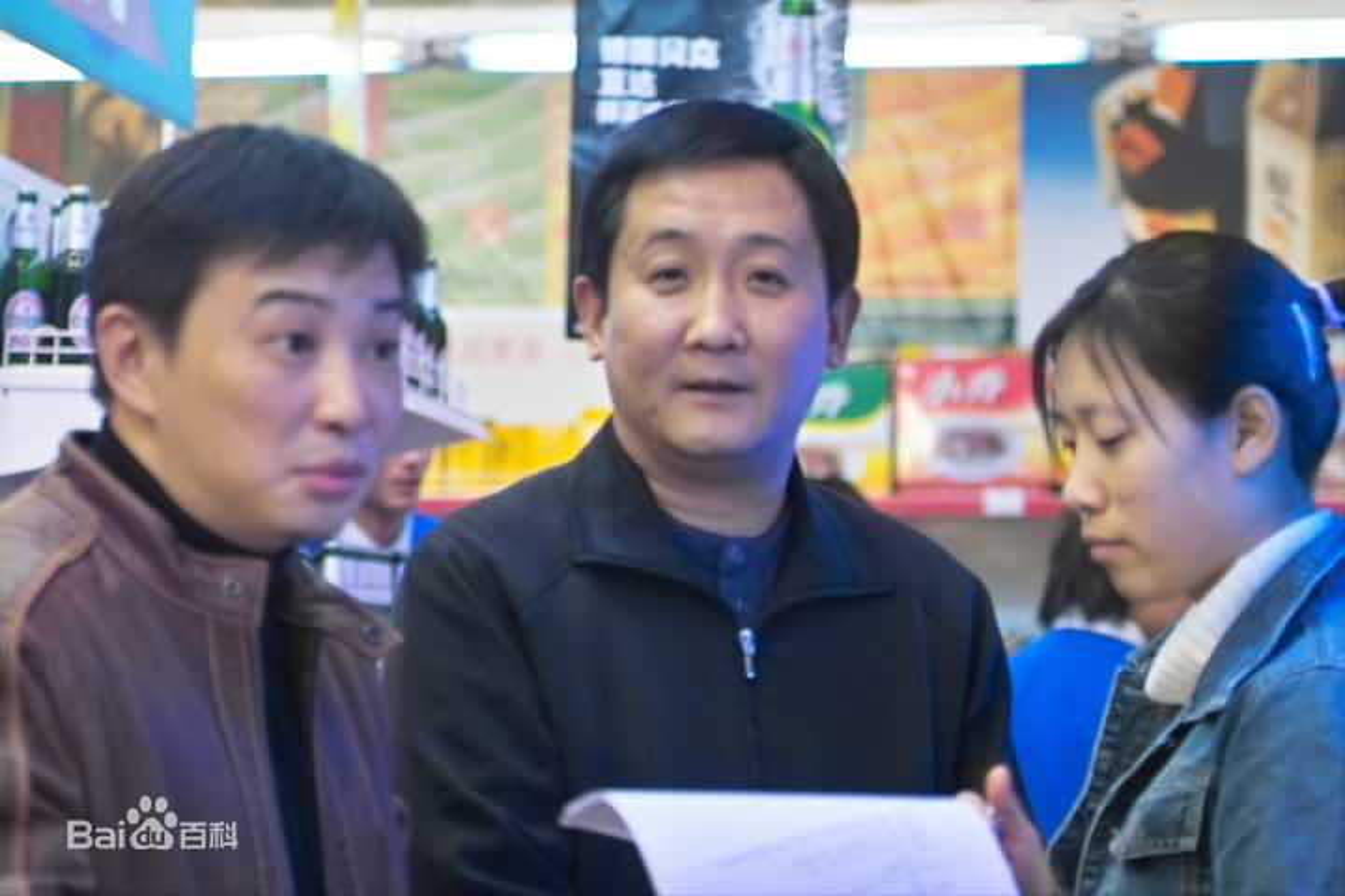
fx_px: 4446
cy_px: 448
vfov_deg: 11.5
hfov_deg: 17.2
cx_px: 672
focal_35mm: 119
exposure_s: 1/60
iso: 200
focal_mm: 70
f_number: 2.8
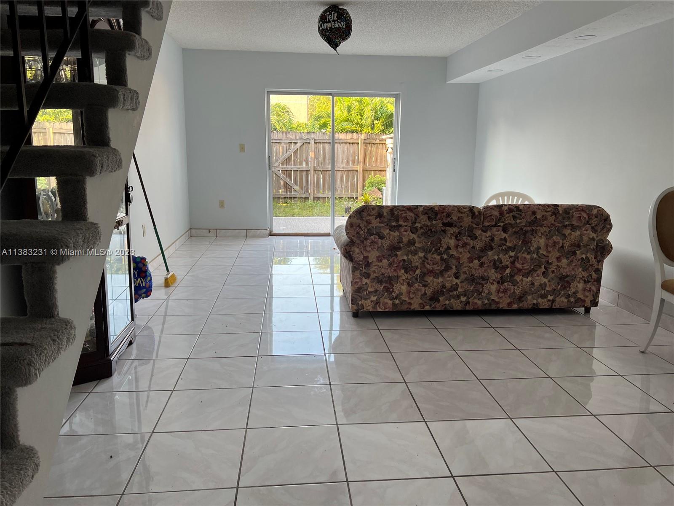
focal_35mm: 26
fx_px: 506
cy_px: 253
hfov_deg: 67.3
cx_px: 337
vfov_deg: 53.1
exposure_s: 1/121
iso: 64
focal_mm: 5.7
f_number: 1.5
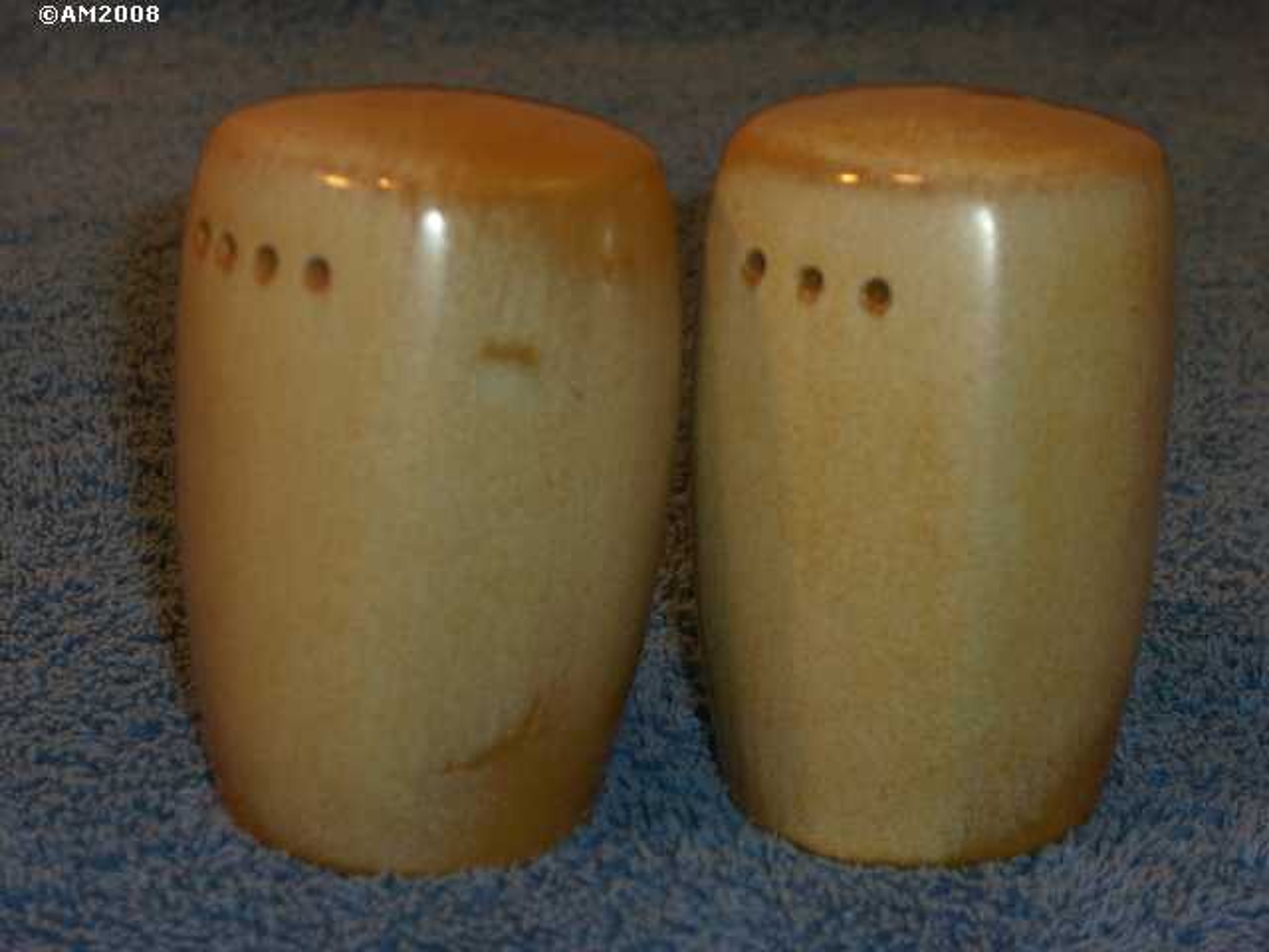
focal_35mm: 114
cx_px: 634
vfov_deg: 13.0
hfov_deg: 17.3
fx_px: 4179
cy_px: 476
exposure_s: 1/30
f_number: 5.4
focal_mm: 23.7
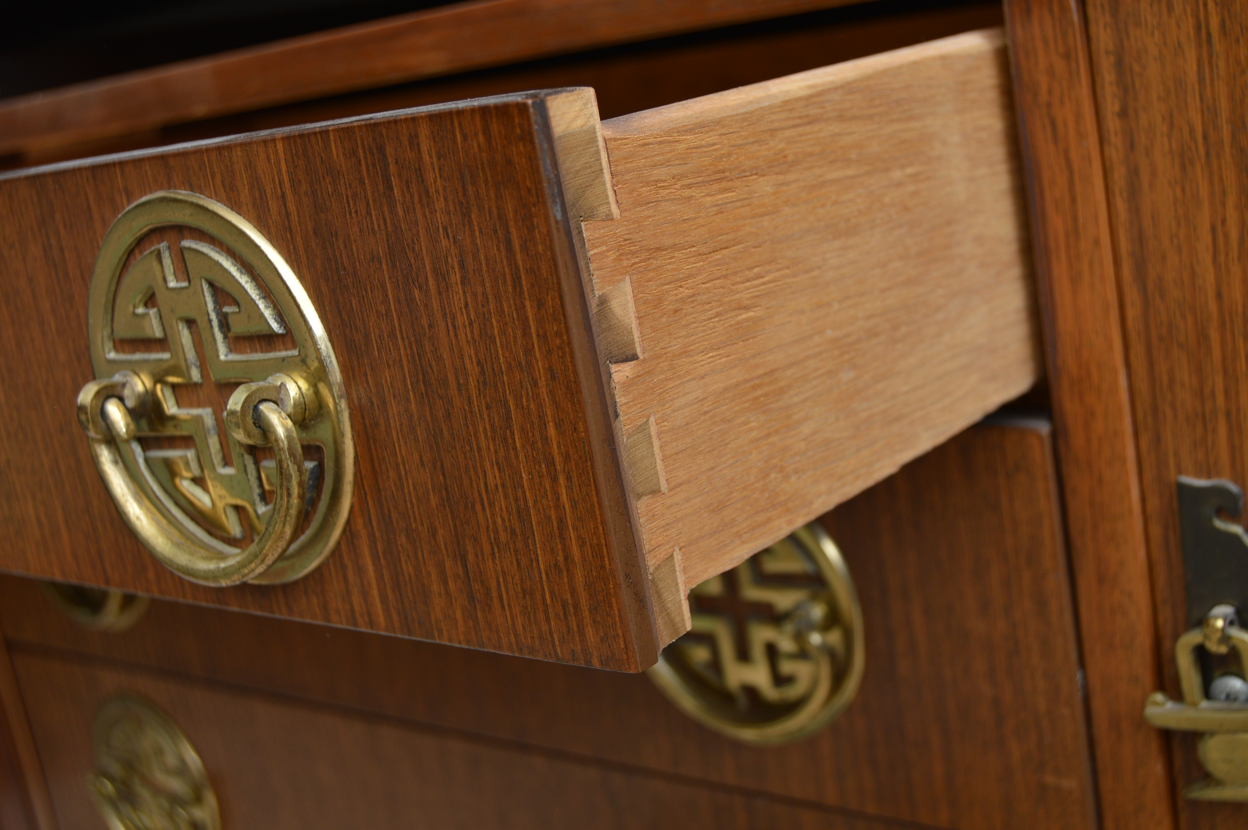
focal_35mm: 48
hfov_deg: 41.1
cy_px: 415
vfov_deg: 28.0
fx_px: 1663
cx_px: 624
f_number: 5
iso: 200
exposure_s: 1/160
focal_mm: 32
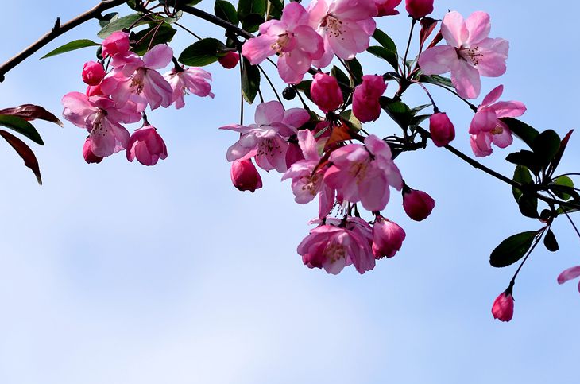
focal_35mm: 222
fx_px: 3568
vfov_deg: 6.2
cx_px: 400
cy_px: 112
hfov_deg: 9.3
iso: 200
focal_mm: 90
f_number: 8
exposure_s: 1/800
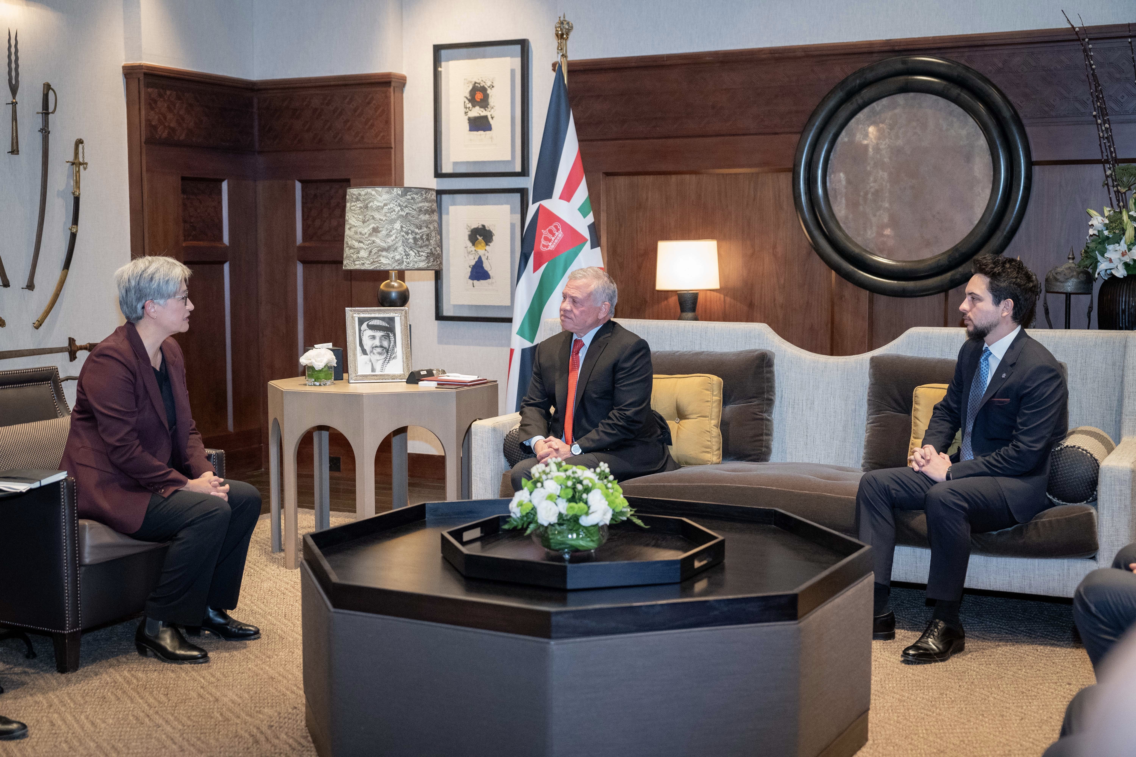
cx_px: 568
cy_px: 378
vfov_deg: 29.2
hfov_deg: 42.7
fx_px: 1451
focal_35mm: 46
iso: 6400
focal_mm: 46
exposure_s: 1/250
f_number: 2.8
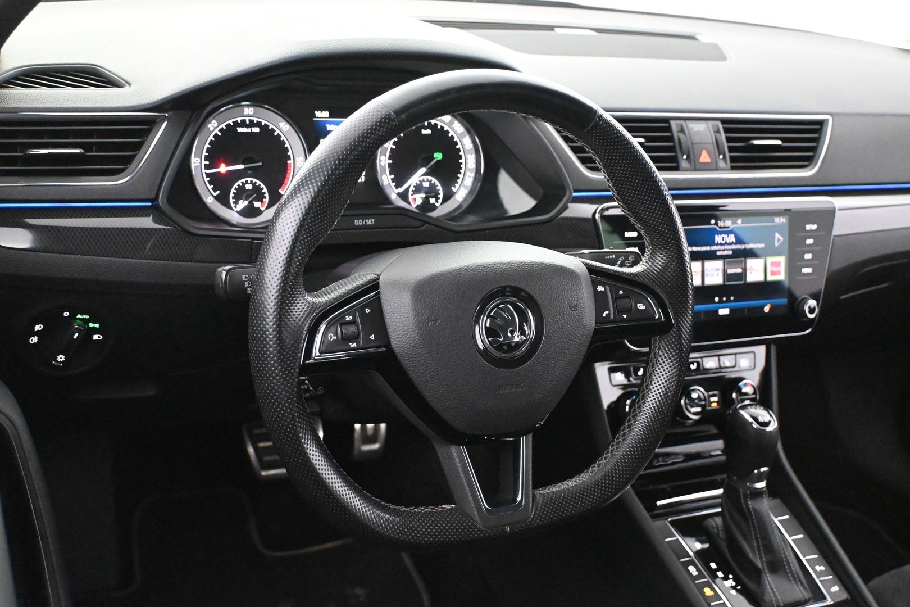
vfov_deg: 31.9
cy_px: 304
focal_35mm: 42
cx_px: 455
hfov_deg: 46.4
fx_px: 1062
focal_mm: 28
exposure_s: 1/50
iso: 14400
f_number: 4.5
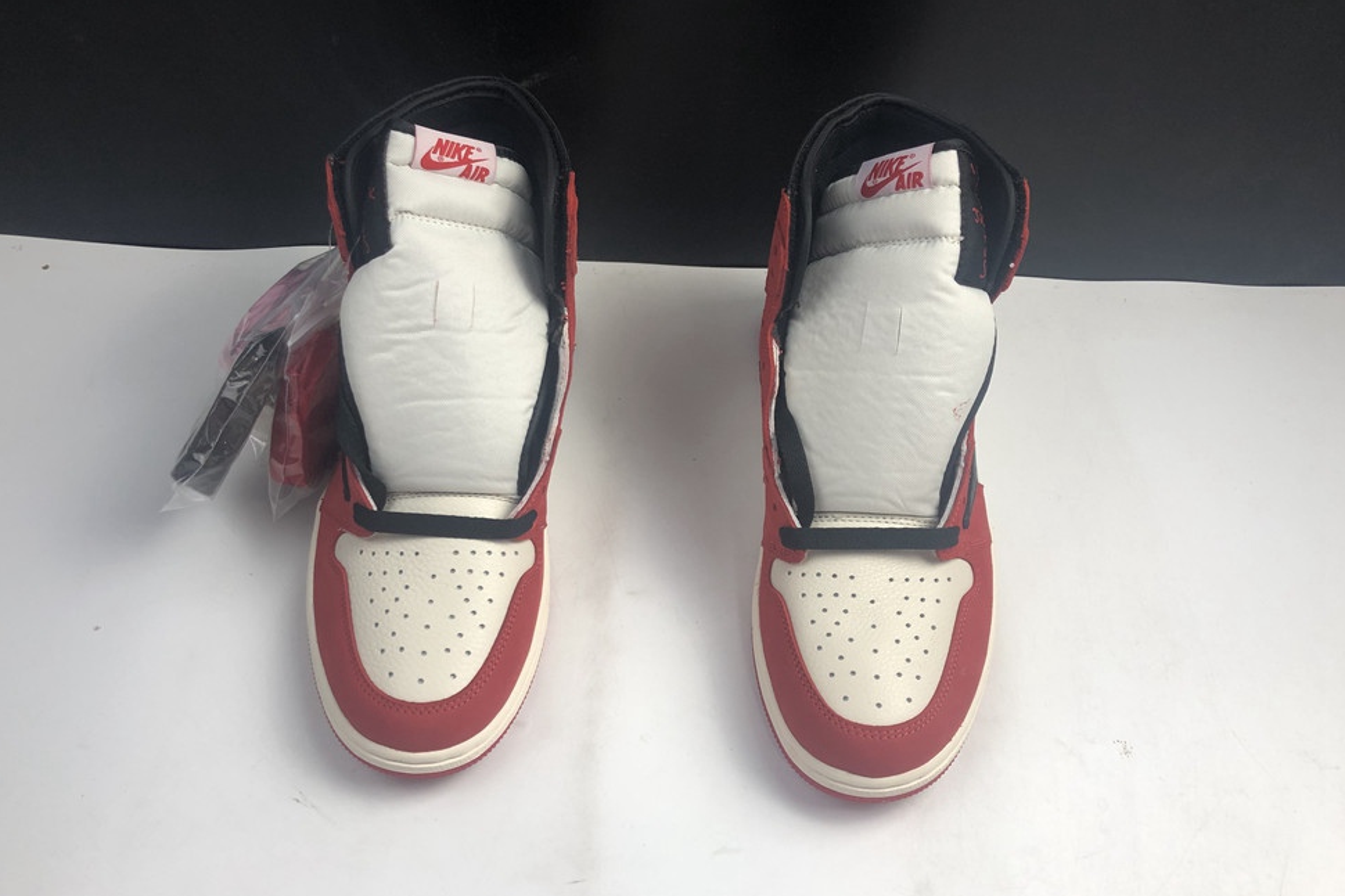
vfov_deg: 43.6
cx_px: 666
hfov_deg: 61.9
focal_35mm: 30
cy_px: 417
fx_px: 1121
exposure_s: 1/100
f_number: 1.8
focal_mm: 4
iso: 40
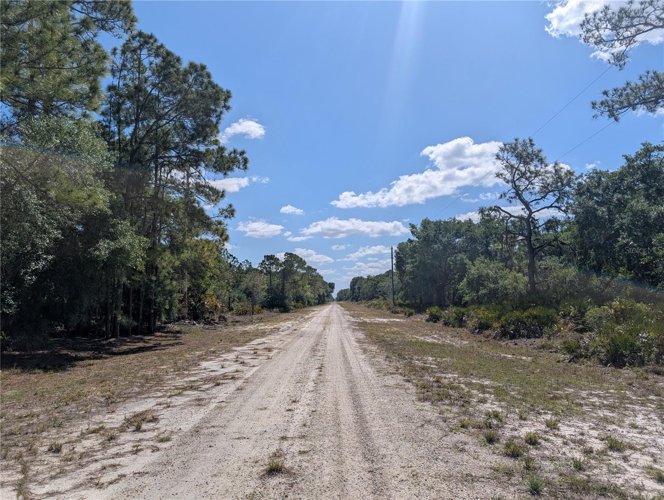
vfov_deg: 56.9
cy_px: 250
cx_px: 332
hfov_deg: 71.5
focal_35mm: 24
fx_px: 461
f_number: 1.68
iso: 21
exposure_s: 1/2299
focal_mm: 6.9
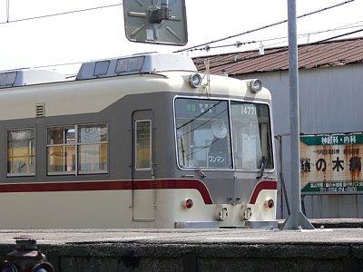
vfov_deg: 11.1
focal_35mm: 133
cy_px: 136
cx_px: 182
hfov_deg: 14.8
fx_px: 1395
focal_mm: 28.1
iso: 100
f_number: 5
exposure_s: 1/500
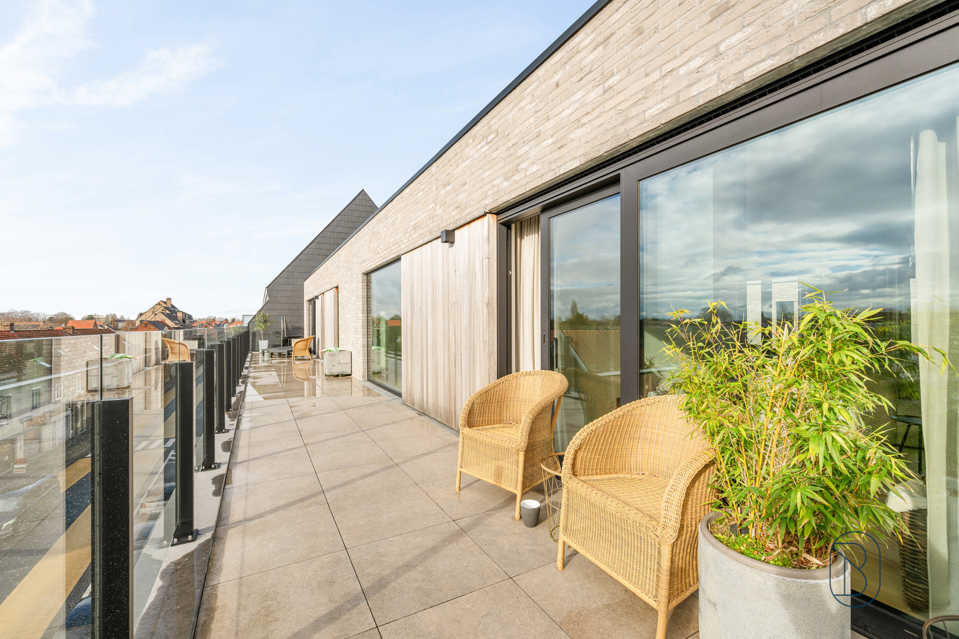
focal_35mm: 15
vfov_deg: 77.3
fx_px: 400
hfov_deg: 100.4
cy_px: 320
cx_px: 480
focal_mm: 15
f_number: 9
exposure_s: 1/200
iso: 200
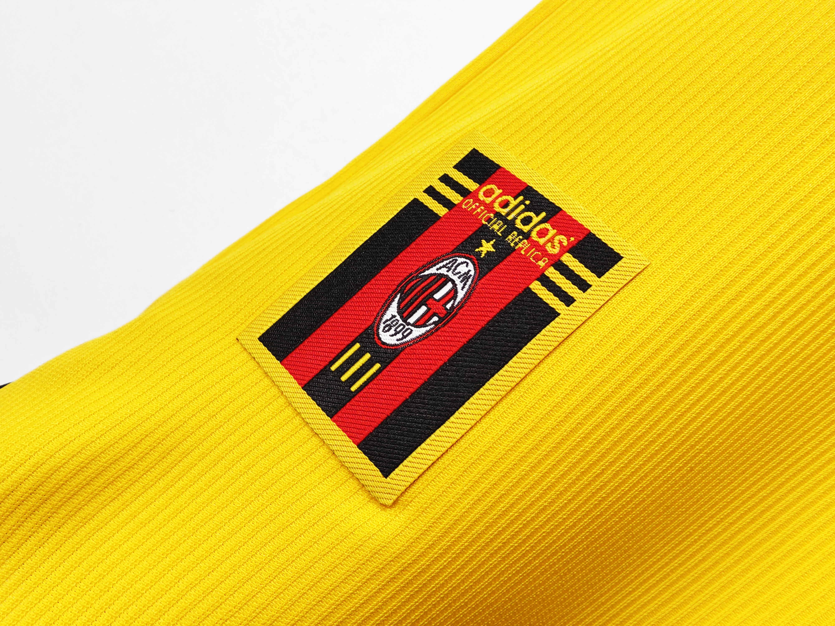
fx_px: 555
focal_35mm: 23
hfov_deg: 73.9
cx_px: 418
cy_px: 313
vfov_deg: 58.9
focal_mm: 2.59
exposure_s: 1/100
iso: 295
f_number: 2.2
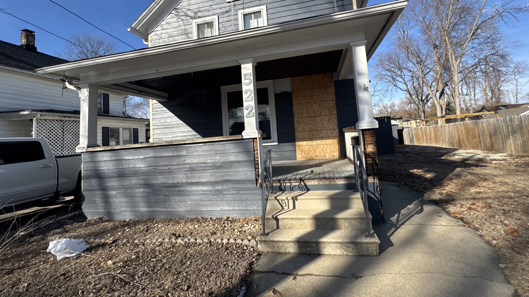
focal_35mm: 16
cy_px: 120
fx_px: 224
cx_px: 273
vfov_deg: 66.5
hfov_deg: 99.3
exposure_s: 1/1236
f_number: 2.2
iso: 40
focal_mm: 2.22
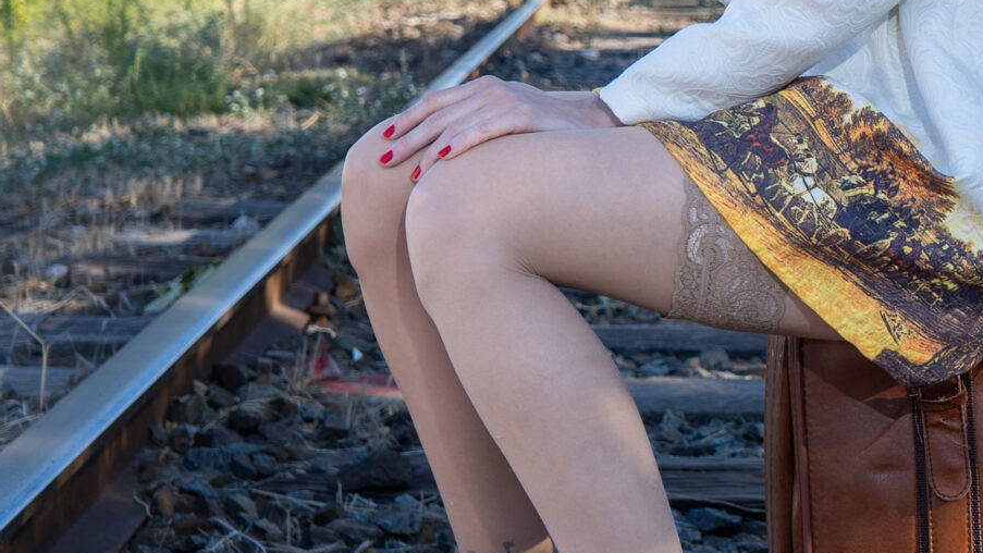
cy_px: 62
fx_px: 2476
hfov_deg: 21.2
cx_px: 1116
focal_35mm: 95
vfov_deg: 12.6
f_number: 5
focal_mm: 32
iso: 100
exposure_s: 1/125
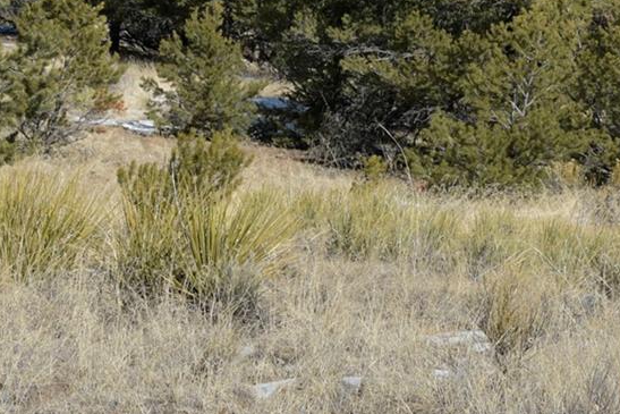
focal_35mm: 153
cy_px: -83
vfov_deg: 8.8
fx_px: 2643
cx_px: 613
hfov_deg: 13.2
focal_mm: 35
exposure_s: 1/125
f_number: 13
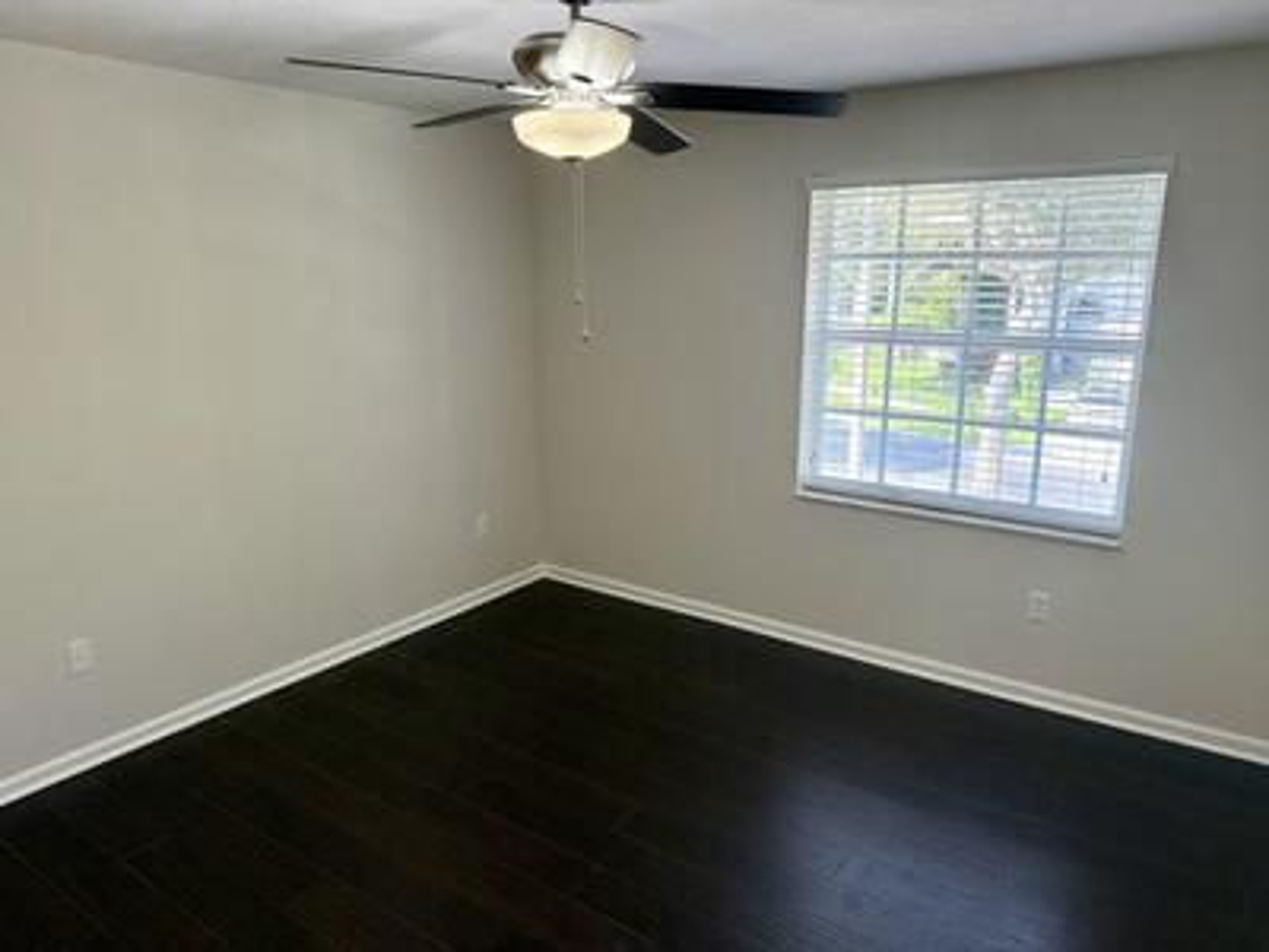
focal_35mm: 24
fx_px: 880
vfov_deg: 56.8
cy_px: 476
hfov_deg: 71.6
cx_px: 634
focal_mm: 6.76
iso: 200
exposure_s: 1/199
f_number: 1.78
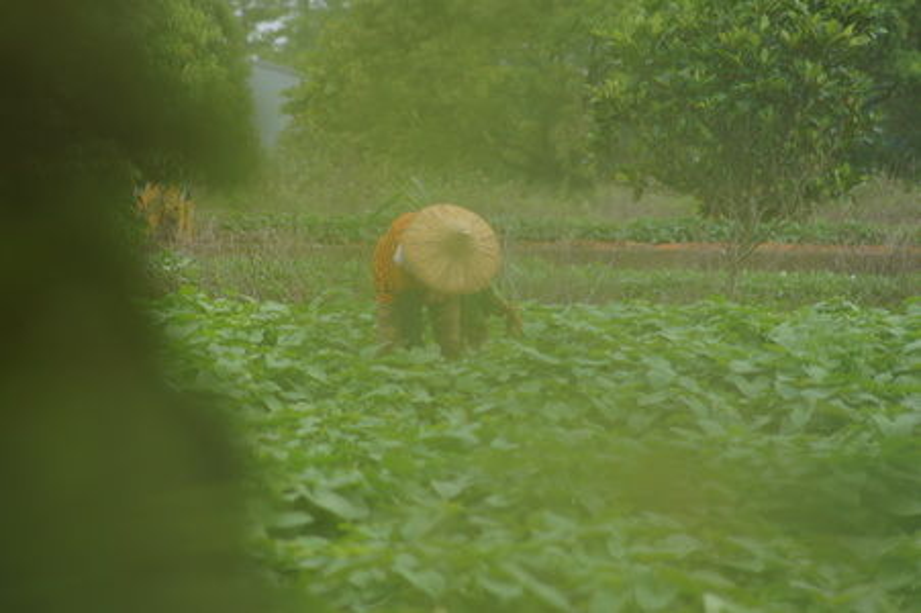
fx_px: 7669
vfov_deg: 4.6
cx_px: 460
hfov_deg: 6.9
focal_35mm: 300
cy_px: 306
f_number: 7.1
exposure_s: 1/320
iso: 100
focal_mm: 200
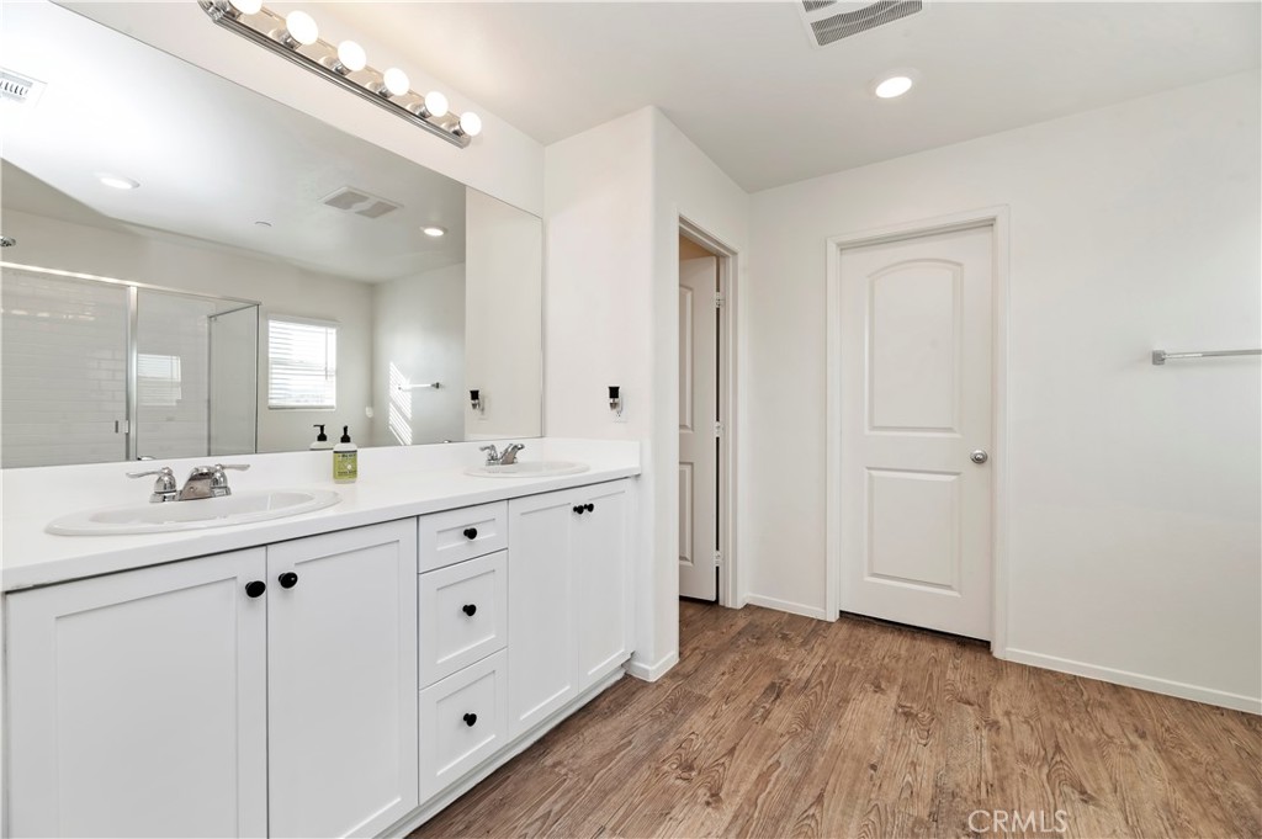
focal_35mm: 14
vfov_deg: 81.1
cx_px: 631
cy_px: 420
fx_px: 490
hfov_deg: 104.3
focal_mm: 14
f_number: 10
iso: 500
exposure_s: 1/50
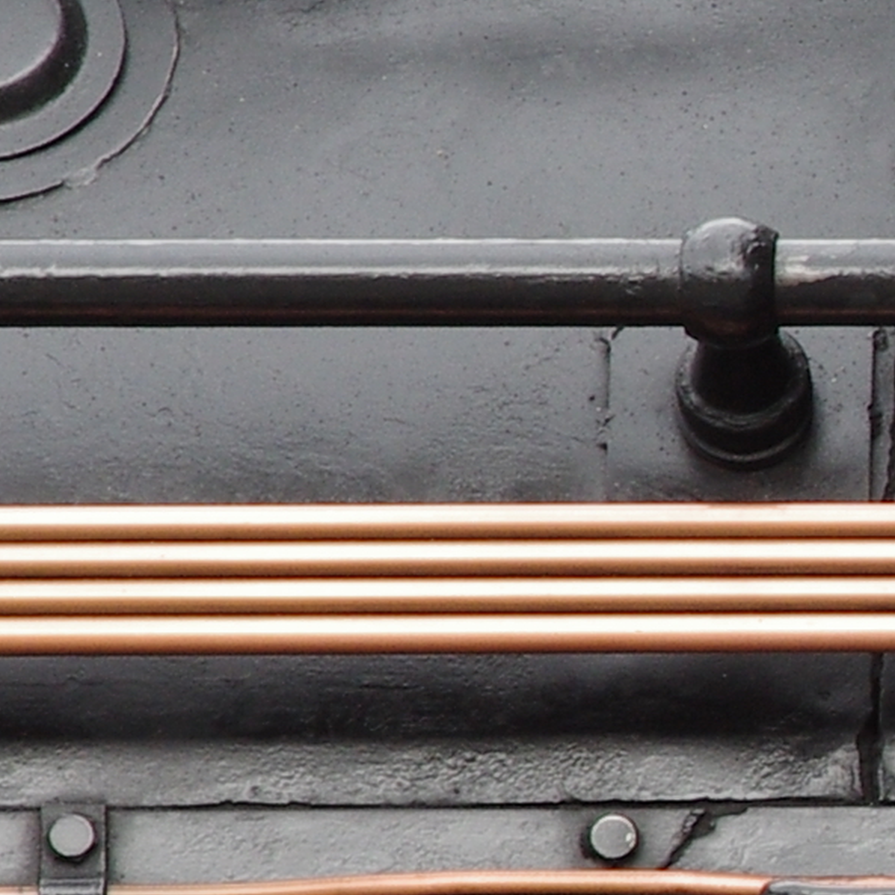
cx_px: 2528
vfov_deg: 2.4
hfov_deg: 2.3
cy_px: 889
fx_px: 21646
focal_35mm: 740
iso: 400
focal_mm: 70
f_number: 7.1
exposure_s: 1/100
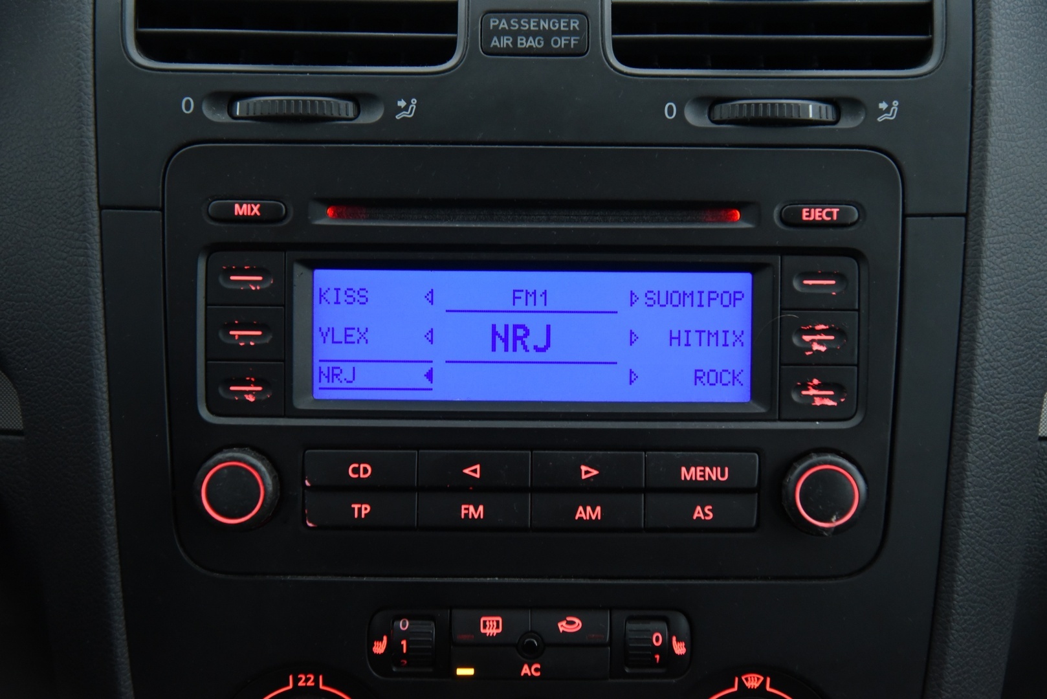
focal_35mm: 55
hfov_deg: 36.2
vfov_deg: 24.6
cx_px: 524
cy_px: 350
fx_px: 1600
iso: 4000
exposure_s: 1/25
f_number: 4
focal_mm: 55
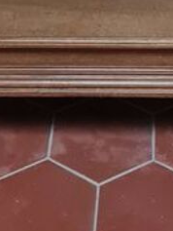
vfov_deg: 11.0
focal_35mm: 146
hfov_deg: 10.2
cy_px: -352
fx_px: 972
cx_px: 104
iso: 640
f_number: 1.8
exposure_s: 1/33
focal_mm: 5.4
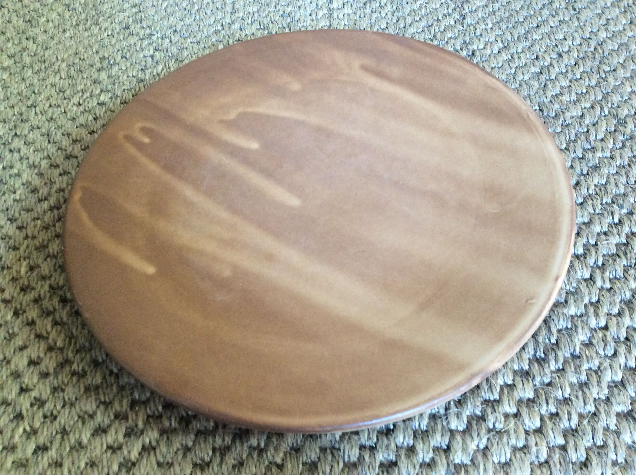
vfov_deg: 44.1
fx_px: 587
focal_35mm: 32
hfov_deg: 56.9
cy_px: 238
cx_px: 318
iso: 200
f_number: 2.4
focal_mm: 3.3
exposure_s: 1/25
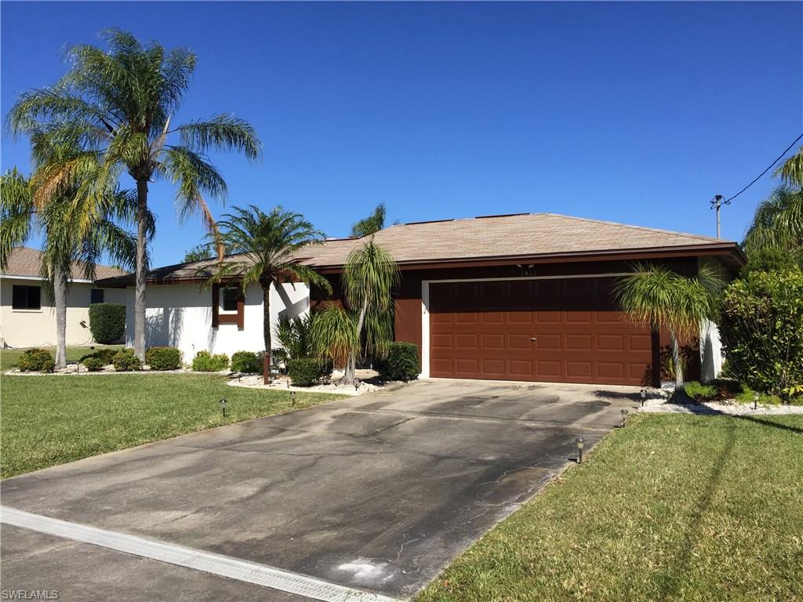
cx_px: 402
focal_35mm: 29
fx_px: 673
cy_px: 301
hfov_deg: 61.7
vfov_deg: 48.2
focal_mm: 4.15
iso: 32
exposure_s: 1/2326
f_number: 2.2
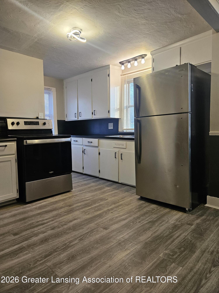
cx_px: 110
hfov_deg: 58.9
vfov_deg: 73.9
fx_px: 194
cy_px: 146
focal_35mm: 23
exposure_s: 1/120
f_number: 1.8
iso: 200
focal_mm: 5.4
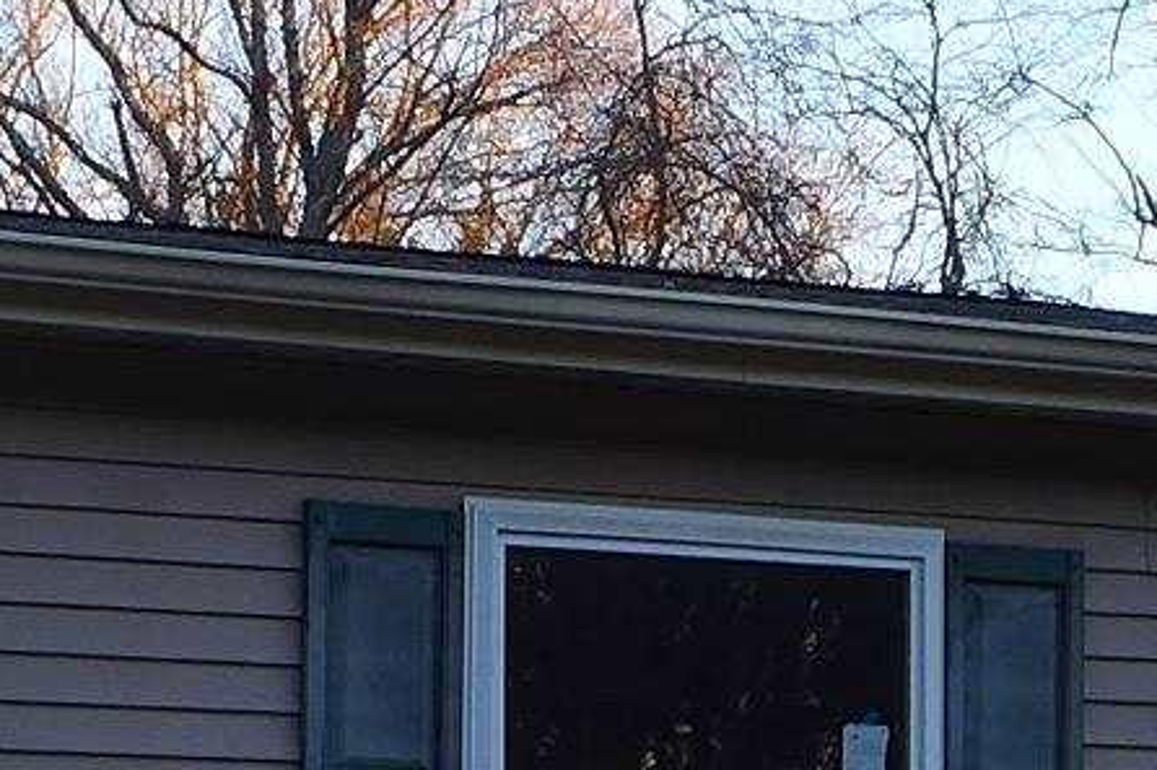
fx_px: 4594
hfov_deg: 14.3
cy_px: 1071
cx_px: 327
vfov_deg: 9.4
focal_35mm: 143
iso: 80
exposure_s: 1/125
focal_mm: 4.7
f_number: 2.8
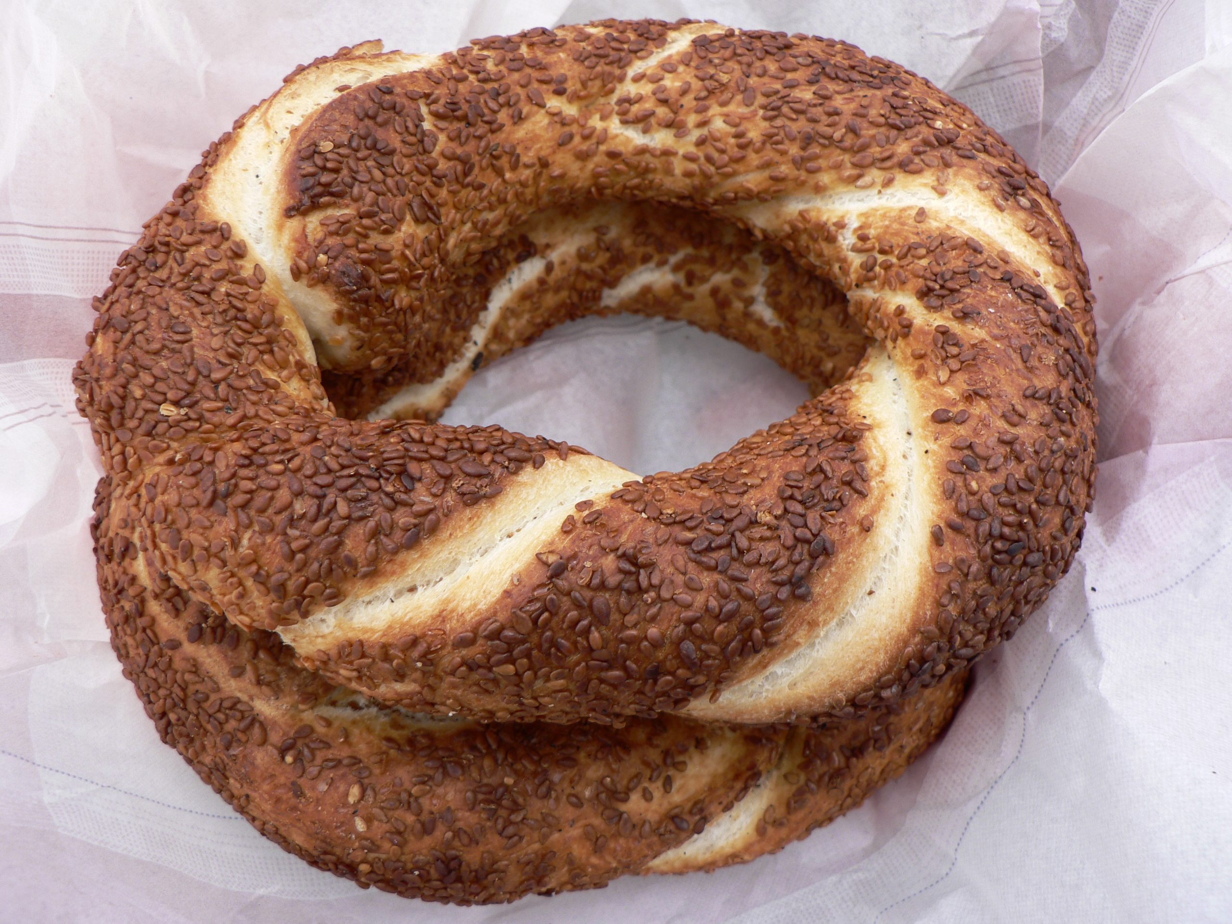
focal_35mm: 36
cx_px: 616
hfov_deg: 51.4
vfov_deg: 39.7
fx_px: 1281
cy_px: 462
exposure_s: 1/100
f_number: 3.2
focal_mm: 6
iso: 80
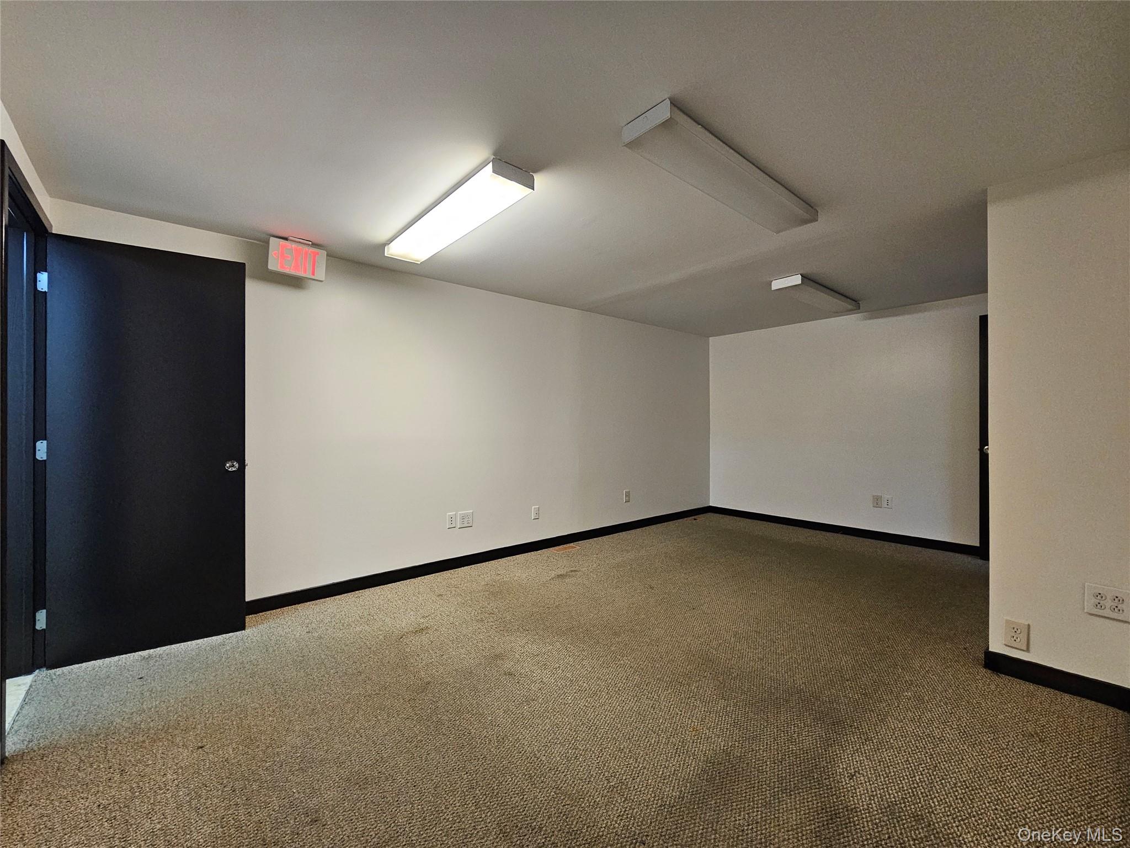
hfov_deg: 106.2
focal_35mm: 13
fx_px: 424
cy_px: 424
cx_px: 565
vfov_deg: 89.9
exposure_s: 1/60
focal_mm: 2.2
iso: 400
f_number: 2.2
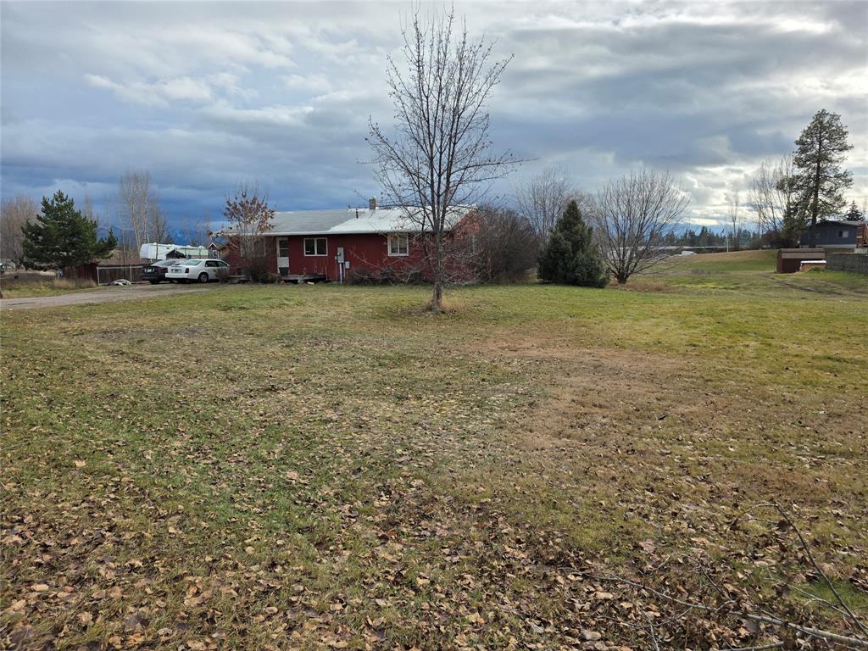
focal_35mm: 23
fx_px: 577
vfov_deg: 58.9
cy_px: 326
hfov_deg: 73.9
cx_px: 434
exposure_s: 1/6355
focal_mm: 6.3
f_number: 1.7
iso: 80
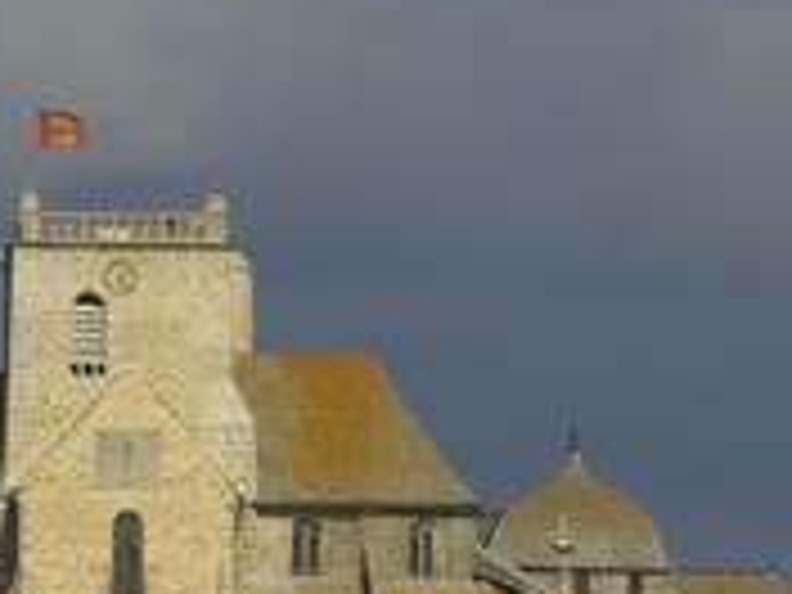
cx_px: 88
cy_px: 495
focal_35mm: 379
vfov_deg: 3.9
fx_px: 8671
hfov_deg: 5.2
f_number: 9.5
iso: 100
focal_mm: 110
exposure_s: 1/320
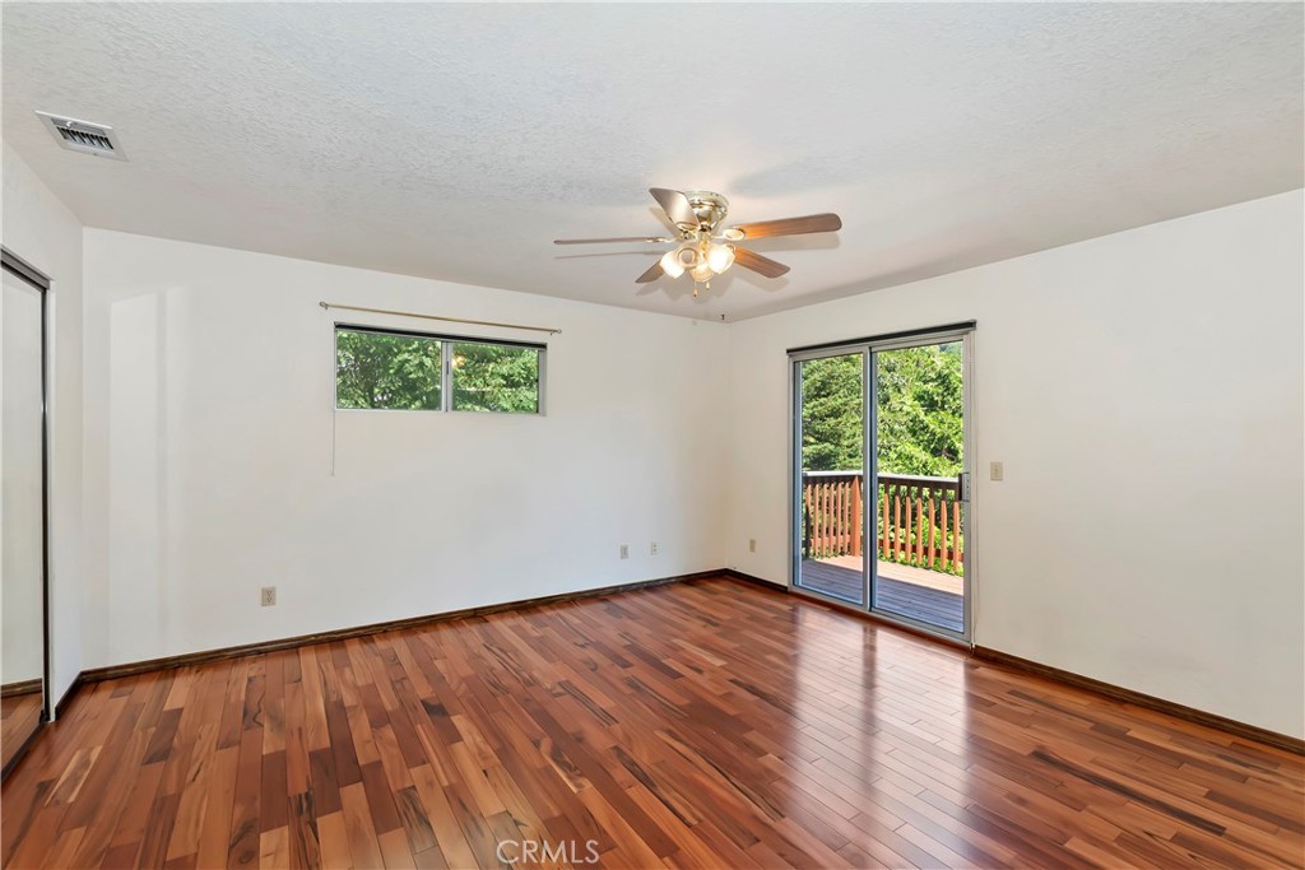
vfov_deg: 77.3
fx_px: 544
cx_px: 652
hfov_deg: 100.4
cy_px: 435
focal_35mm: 15
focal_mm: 10
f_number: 8
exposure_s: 1/30
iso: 400
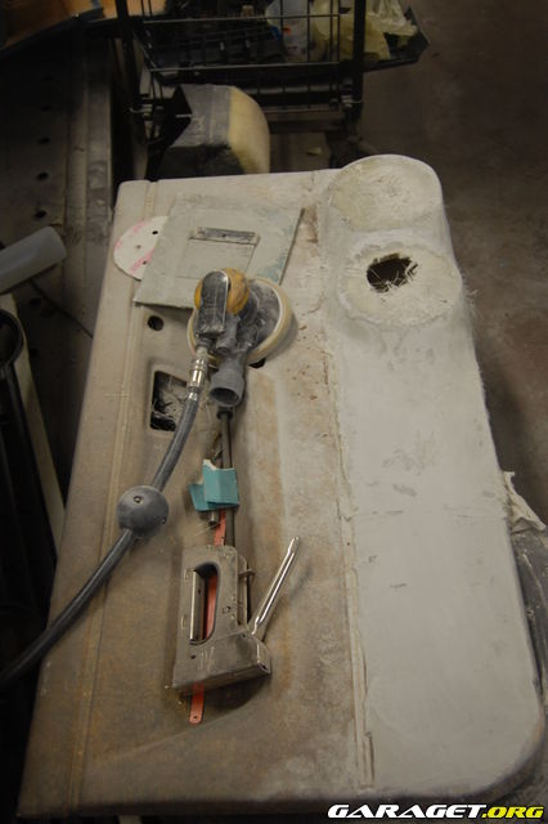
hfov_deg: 31.9
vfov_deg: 46.4
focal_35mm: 42
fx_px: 960
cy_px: 412
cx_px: 274
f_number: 4.2
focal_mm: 28
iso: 400
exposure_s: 1/50
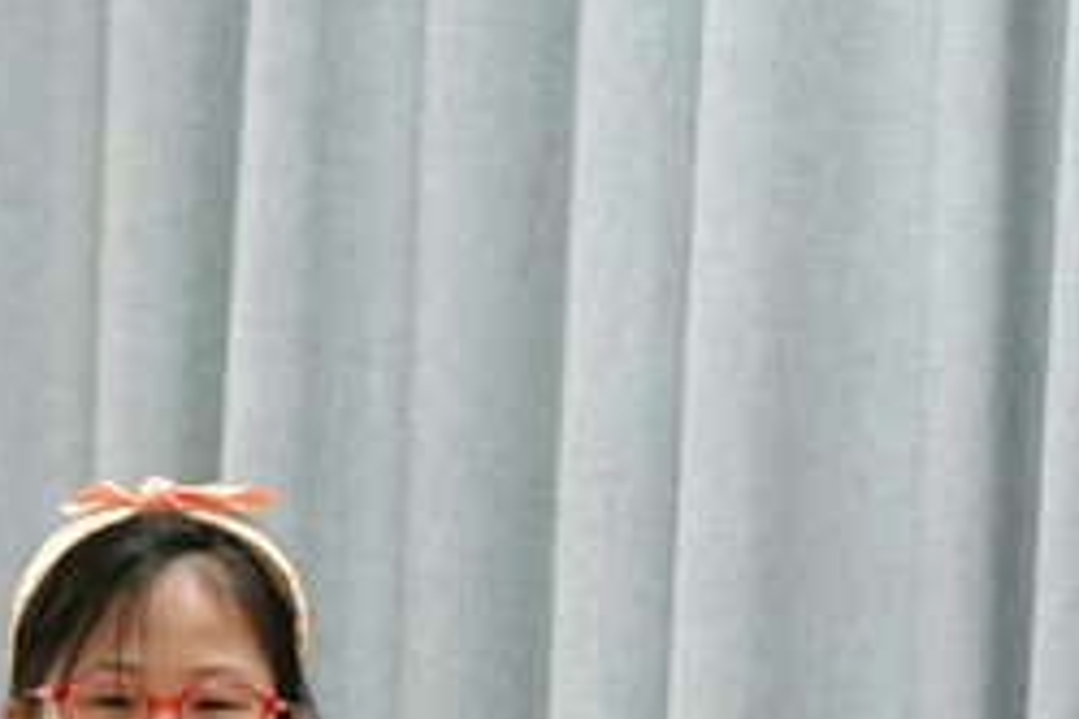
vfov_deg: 1.9
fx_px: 21698
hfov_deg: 2.8
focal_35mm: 724
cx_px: -364
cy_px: 598
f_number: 4
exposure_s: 1/250
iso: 2500
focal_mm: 200
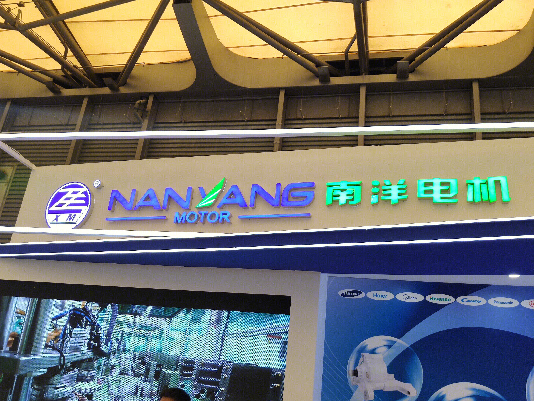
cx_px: 267
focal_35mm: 31
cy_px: 200
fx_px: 478
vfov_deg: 45.4
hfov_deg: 58.4
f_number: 1.75
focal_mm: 4.75
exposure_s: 1/100
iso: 120
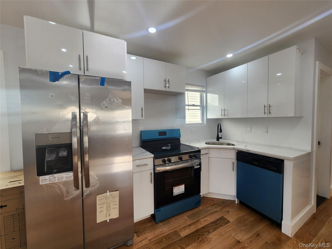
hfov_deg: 106.2
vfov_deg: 89.9
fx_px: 125
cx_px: 166
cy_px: 124
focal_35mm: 13
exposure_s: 1/120
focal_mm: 2.2
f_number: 2.2
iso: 64
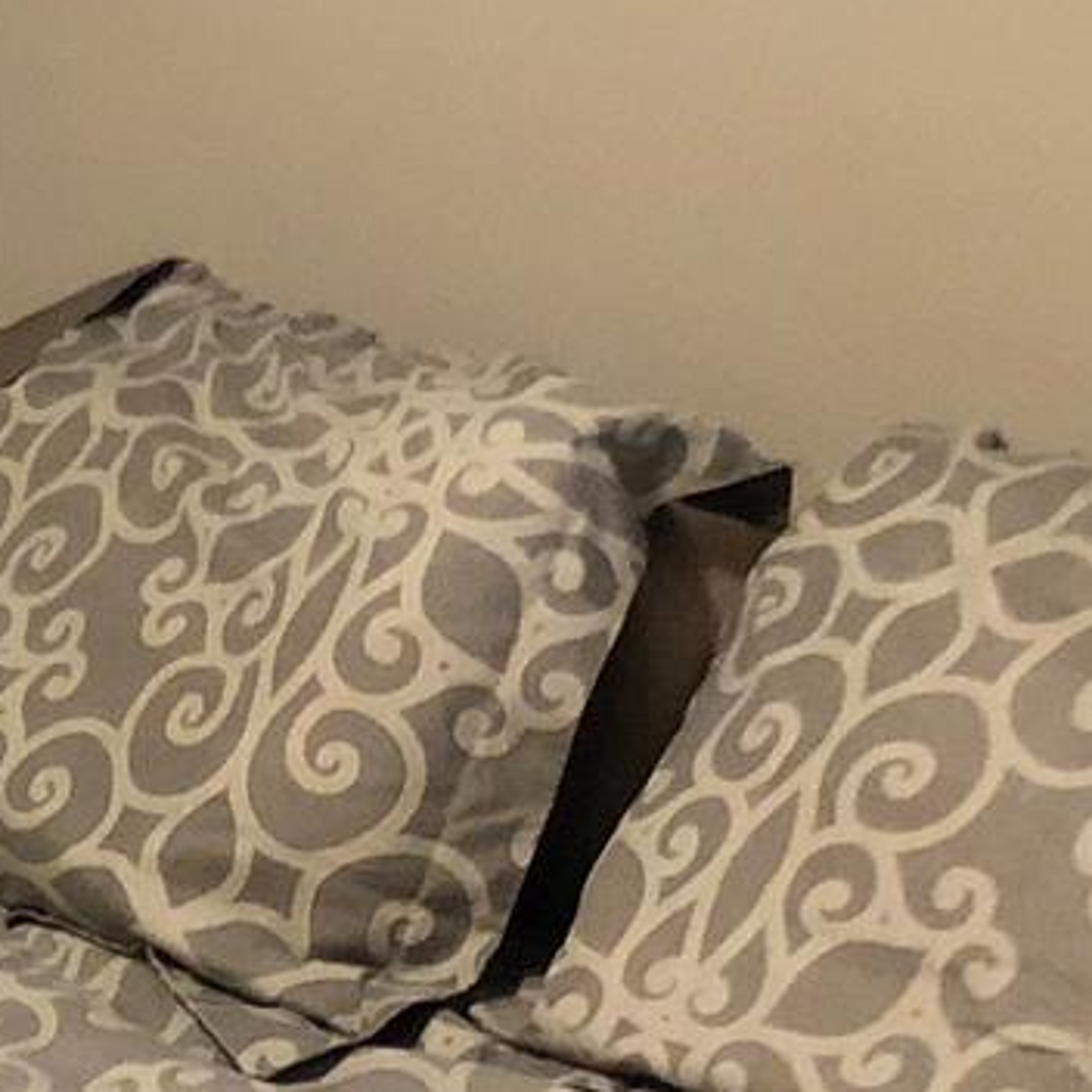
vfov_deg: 12.1
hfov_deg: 10.0
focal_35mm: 144
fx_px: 5139
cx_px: -1858
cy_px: 512
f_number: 1.8
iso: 100
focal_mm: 3.99
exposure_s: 1/15
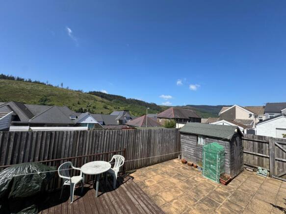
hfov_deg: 102.1
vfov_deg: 85.7
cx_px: 143
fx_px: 116
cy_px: 107
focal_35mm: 14
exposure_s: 1/1600
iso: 40
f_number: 2.2
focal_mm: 2.22
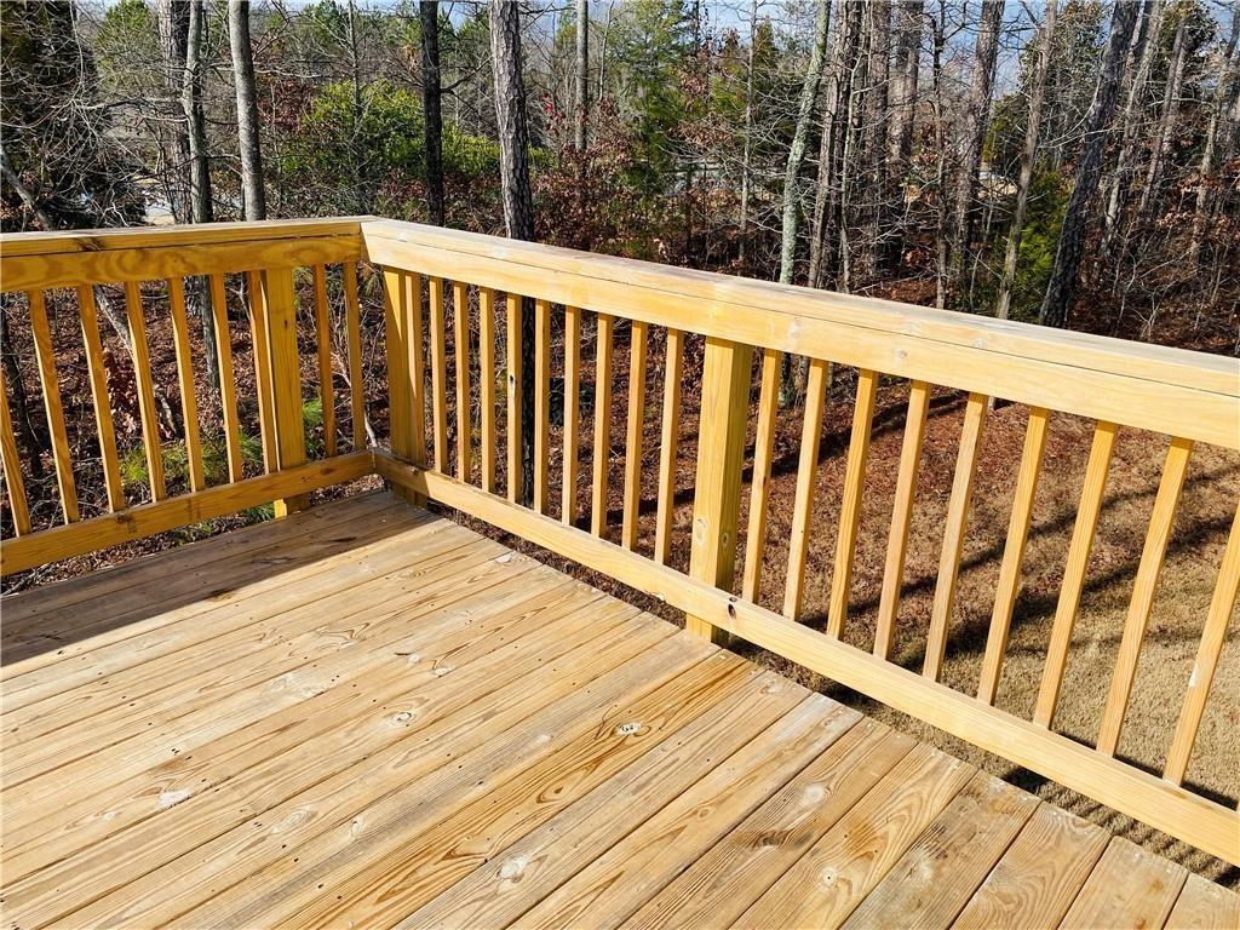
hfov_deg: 67.3
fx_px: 931
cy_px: 465
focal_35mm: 26
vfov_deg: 53.1
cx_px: 620
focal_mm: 4.25
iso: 32
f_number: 1.8
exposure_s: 1/2688
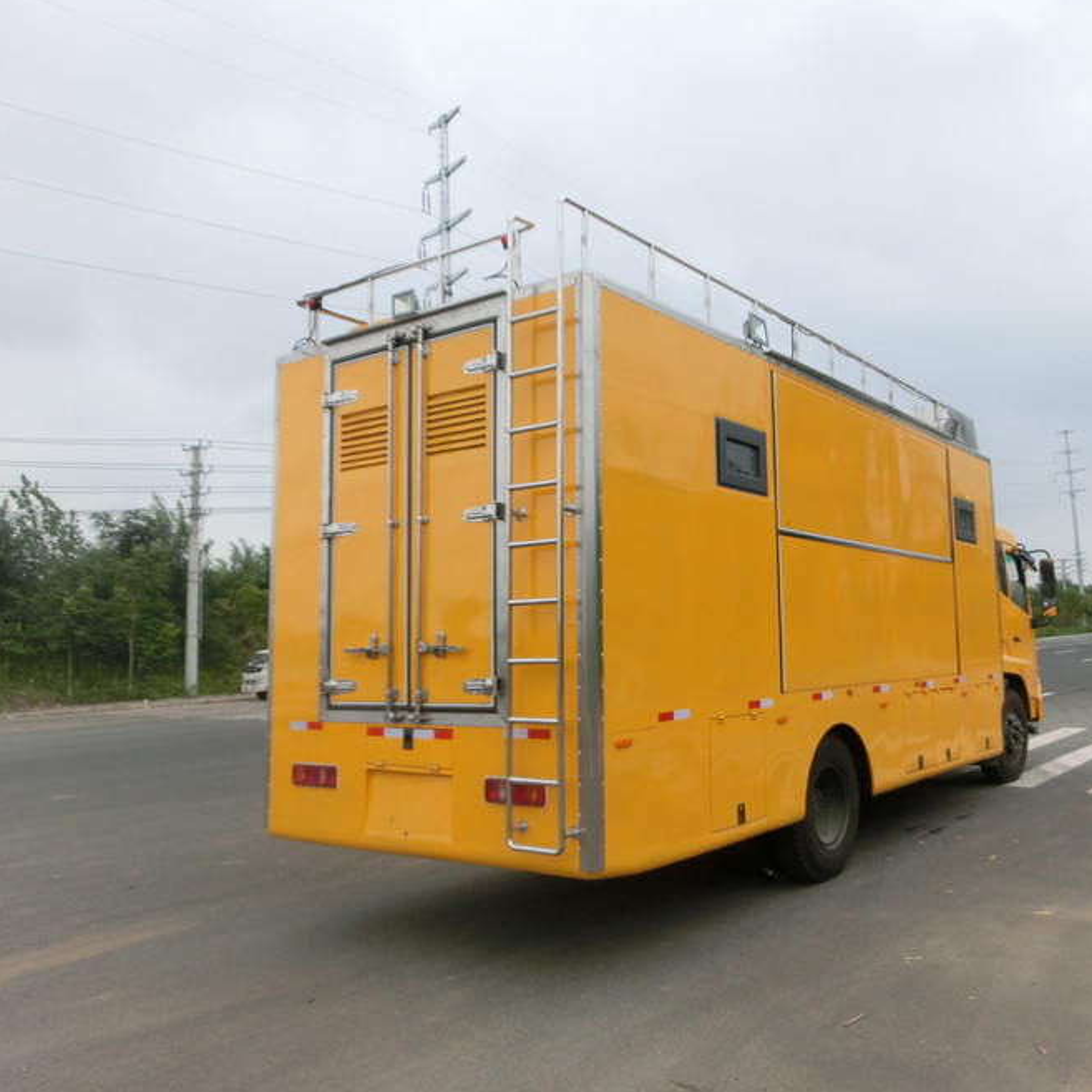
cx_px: 690
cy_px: 539
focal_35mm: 29
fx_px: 1035
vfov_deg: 55.6
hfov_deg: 54.9
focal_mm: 4.24
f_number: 3
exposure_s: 1/800
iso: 80
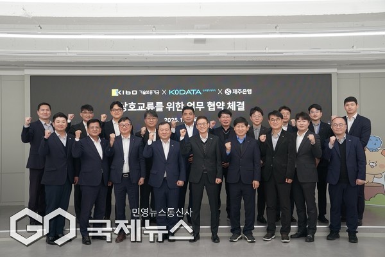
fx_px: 471
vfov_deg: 30.5
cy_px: 128
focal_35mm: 44
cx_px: 192
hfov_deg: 44.5
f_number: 4
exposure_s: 1/160
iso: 1000
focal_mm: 44
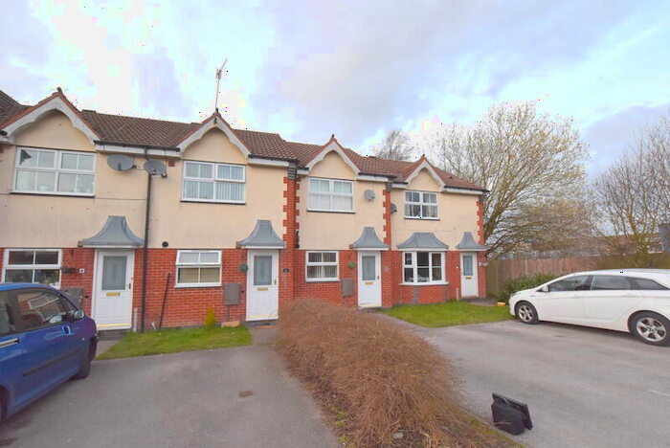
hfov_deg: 100.3
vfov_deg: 77.4
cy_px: 224
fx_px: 279
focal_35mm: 15
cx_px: 335
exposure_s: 1/500
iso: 800
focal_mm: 10
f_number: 8
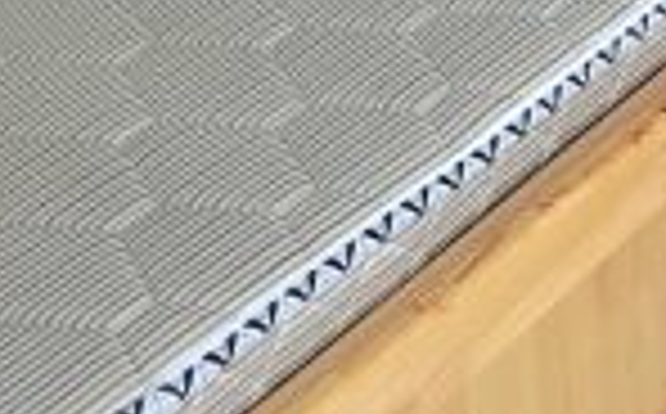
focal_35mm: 235
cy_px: -364
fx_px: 4259
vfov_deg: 5.5
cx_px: 662
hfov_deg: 8.9
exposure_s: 1/100
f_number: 1.88
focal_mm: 5.59
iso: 109
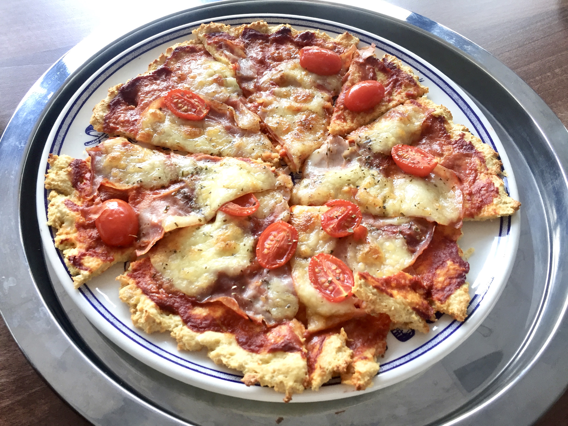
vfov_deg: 48.2
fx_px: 476
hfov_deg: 61.7
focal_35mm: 29
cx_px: 284
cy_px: 213
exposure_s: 1/33
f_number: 2.2
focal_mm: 4.15
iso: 64
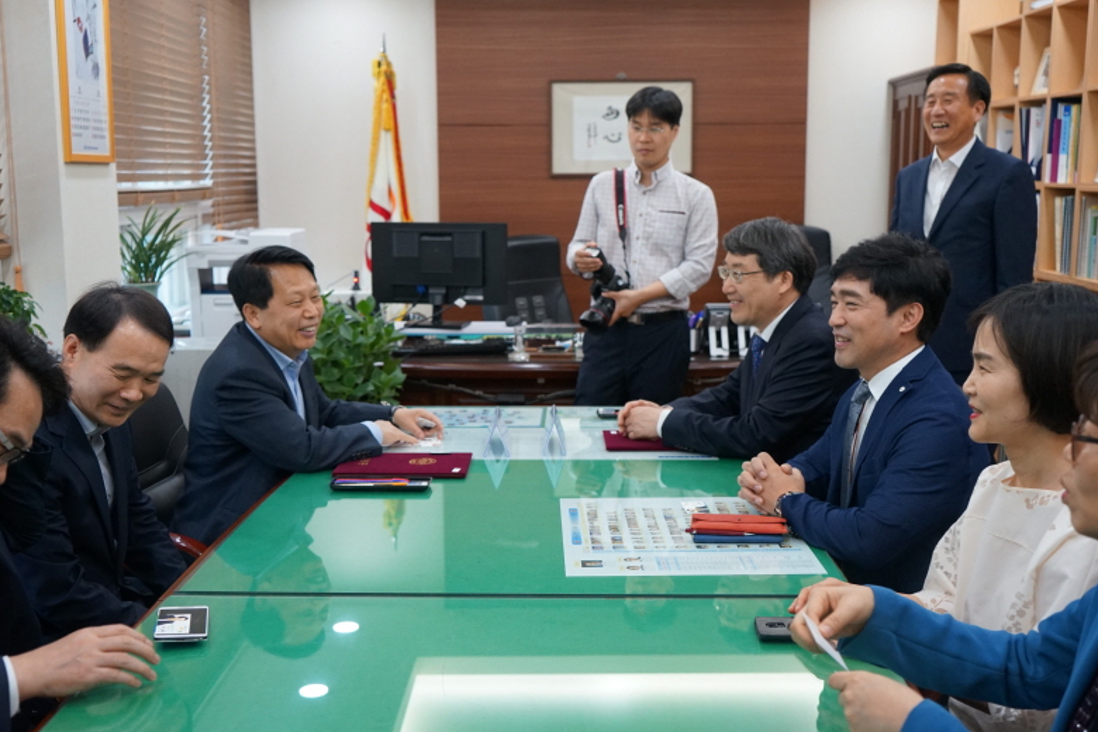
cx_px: 550
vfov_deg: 33.4
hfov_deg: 48.5
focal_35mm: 40
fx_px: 1220
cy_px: 371
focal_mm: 39
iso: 2000
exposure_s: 1/160
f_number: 4
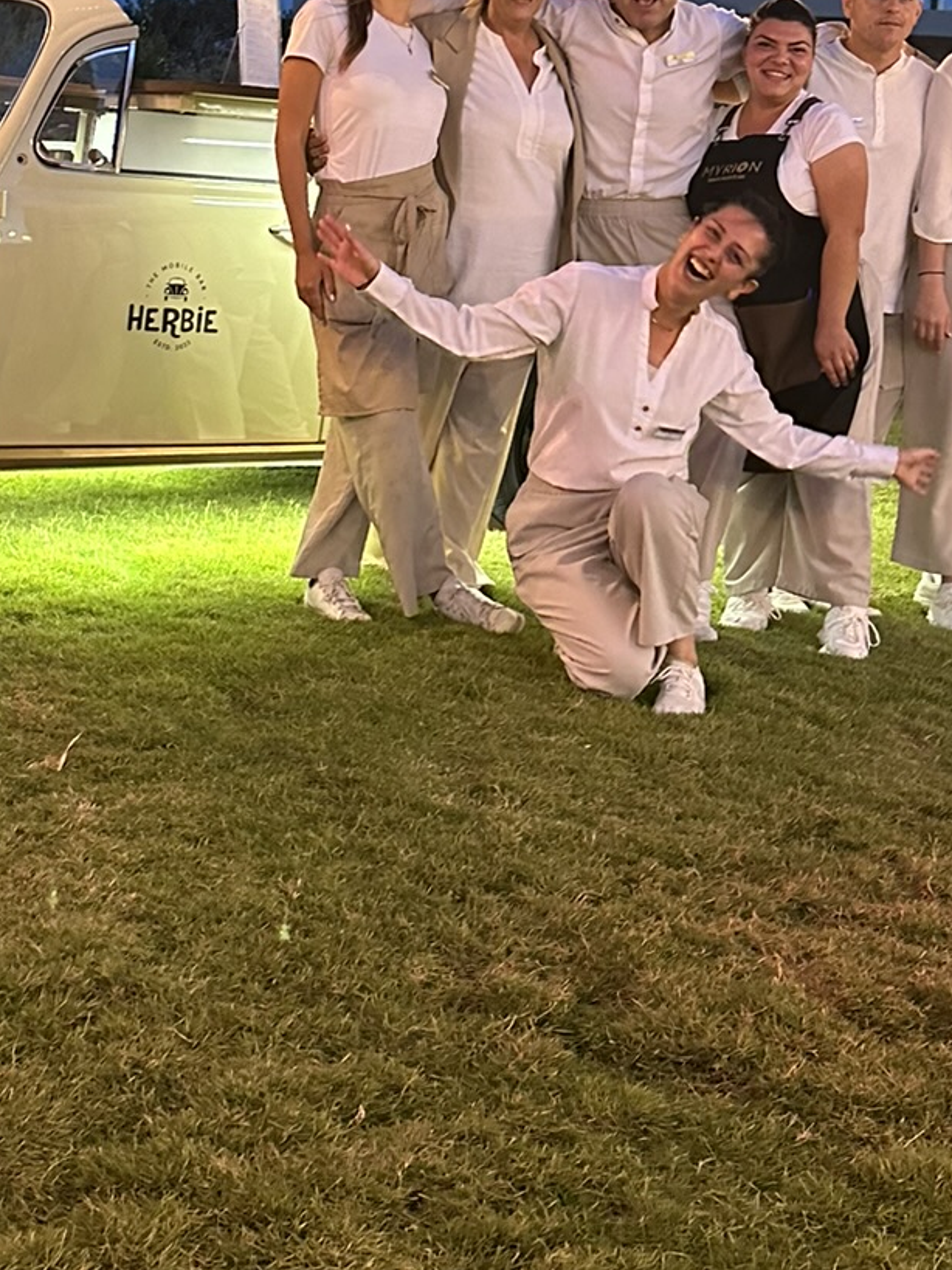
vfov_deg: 31.7
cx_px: 433
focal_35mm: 60
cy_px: 357
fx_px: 2201
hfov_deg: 24.4
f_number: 1.78
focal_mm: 6.86
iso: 640
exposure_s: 1/33
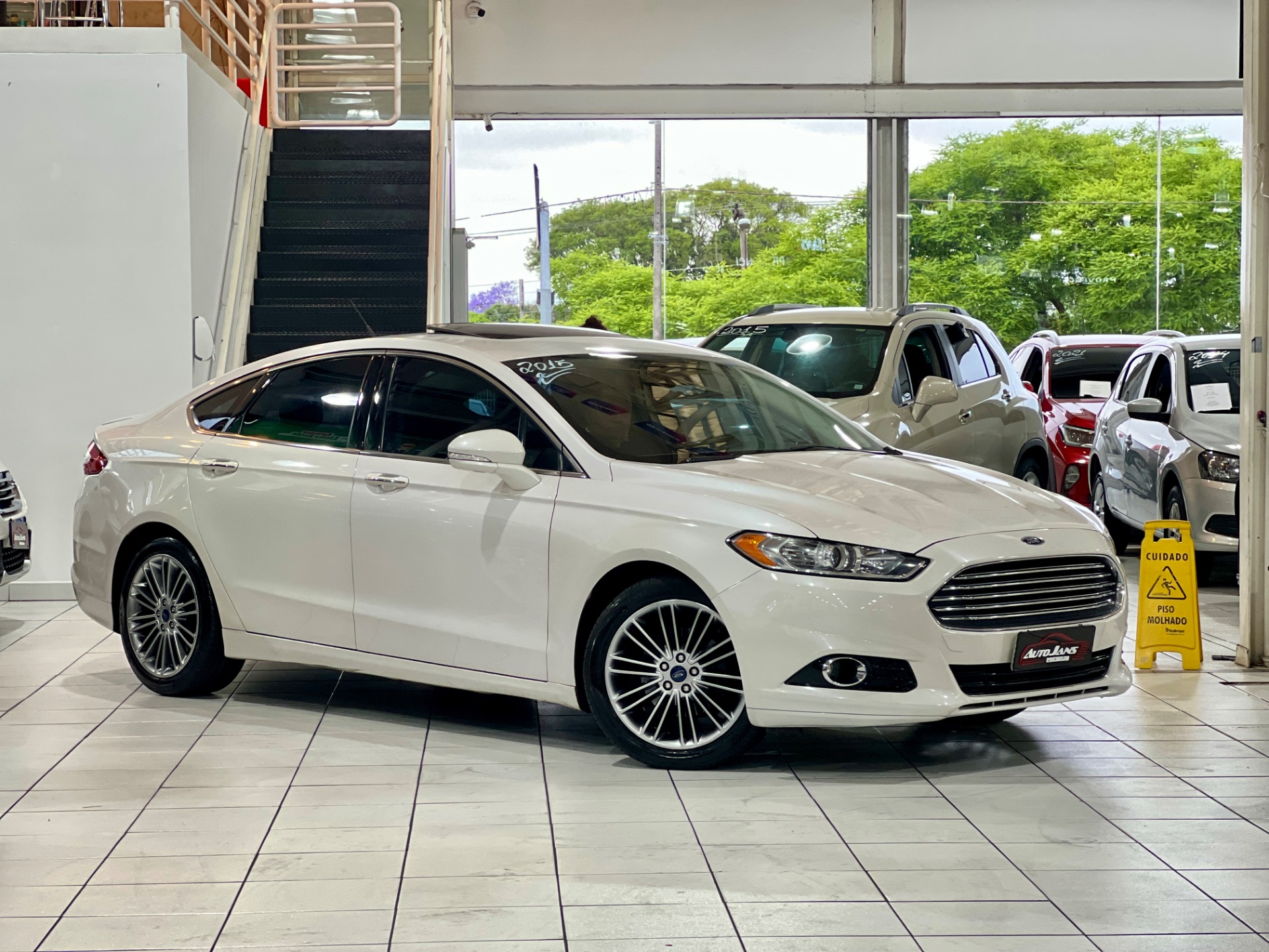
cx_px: 634
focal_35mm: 77
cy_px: 476
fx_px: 2823
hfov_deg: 25.3
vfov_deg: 19.1
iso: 320
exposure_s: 1/40
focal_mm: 9
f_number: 2.8
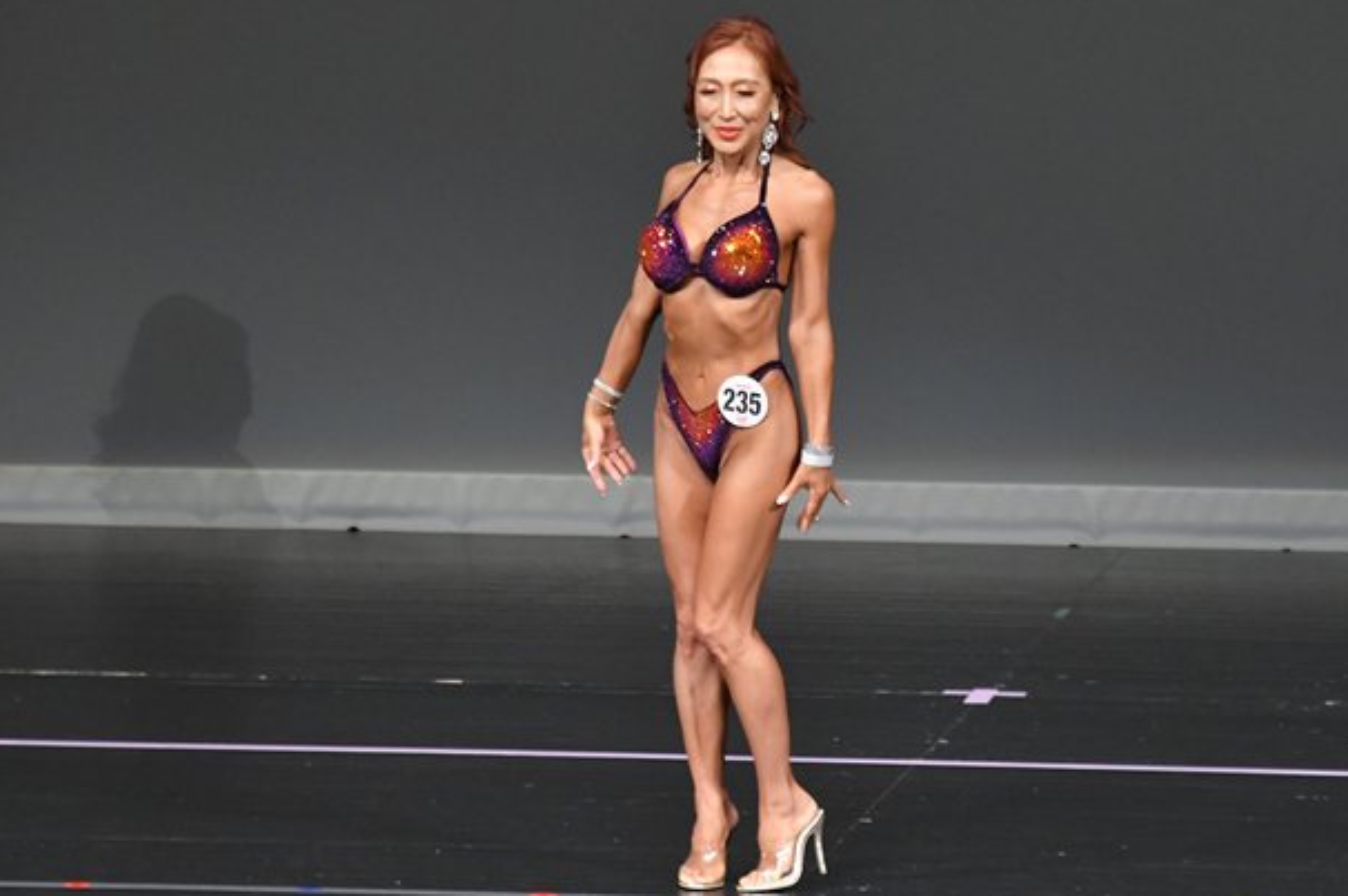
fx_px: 15077
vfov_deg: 3.4
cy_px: 471
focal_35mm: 403
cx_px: 764
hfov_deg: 5.1
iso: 4000
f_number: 5.6
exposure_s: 1/400
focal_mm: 210
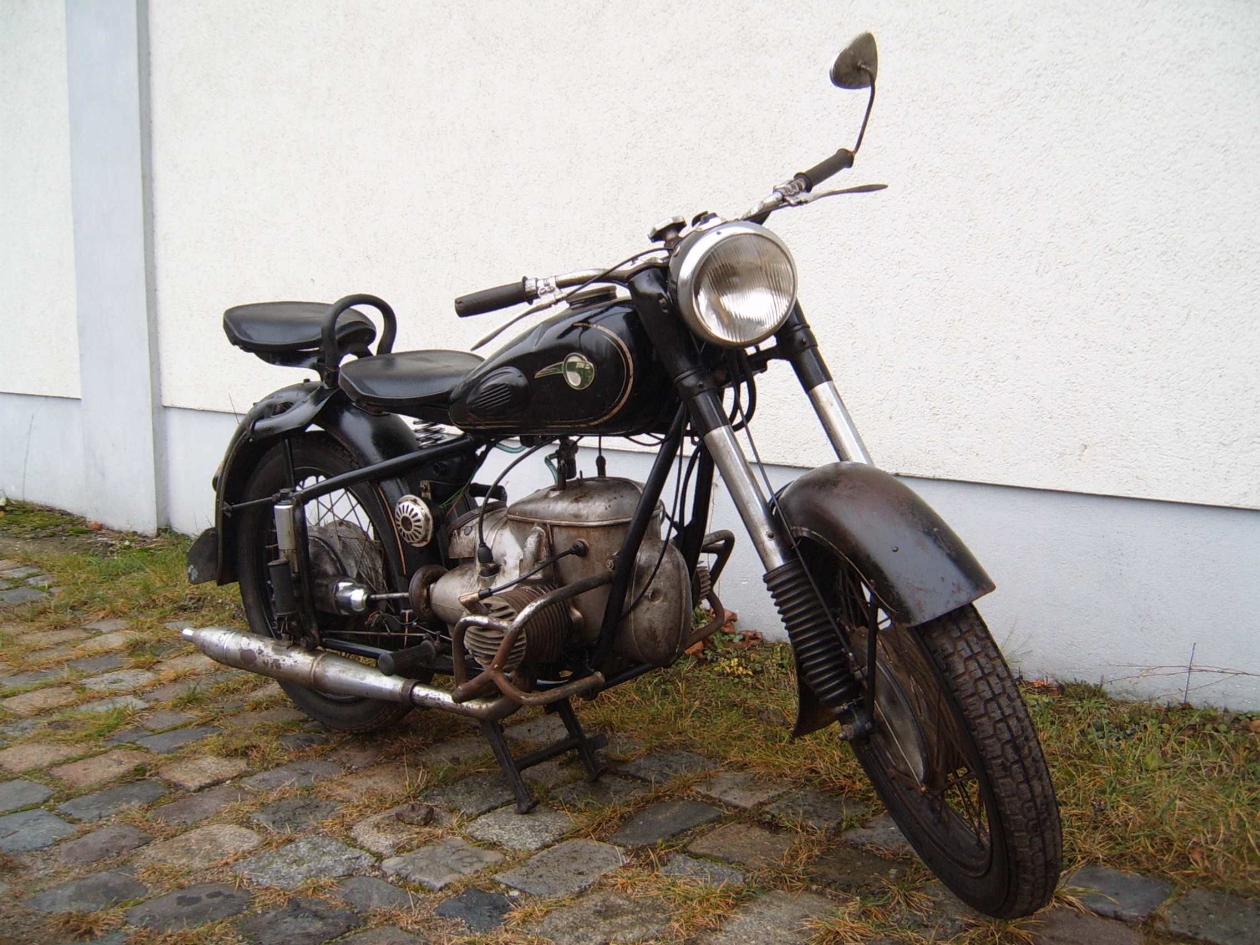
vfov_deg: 38.7
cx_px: 630
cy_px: 472
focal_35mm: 37
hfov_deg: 50.1
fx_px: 1347
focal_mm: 6.2
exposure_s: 1/60
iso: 63
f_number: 2.9
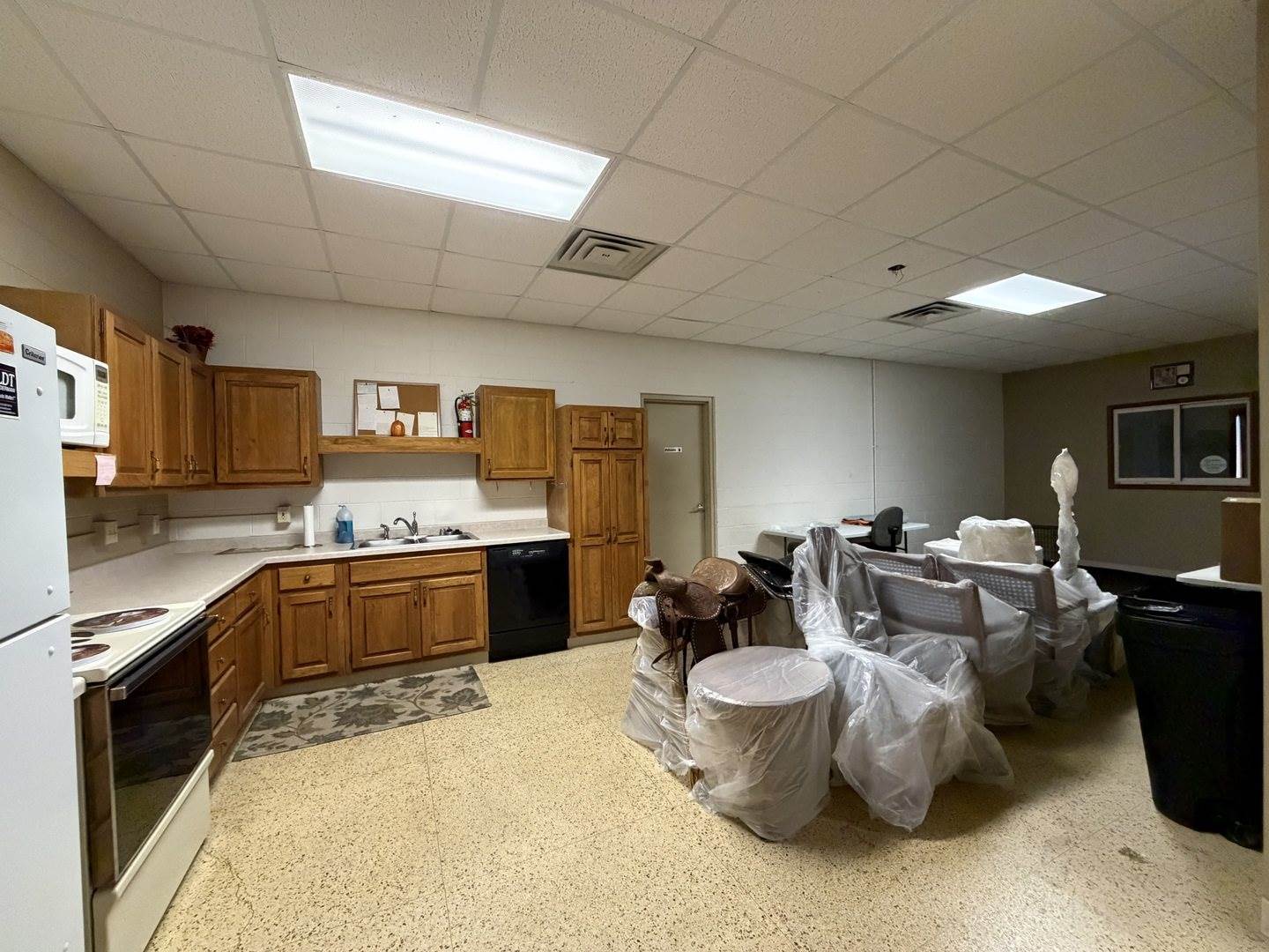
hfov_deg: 102.1
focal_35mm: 14
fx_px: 513
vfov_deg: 85.7
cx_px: 634
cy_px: 476
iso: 800
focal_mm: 2.22
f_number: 2.2
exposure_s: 1/60
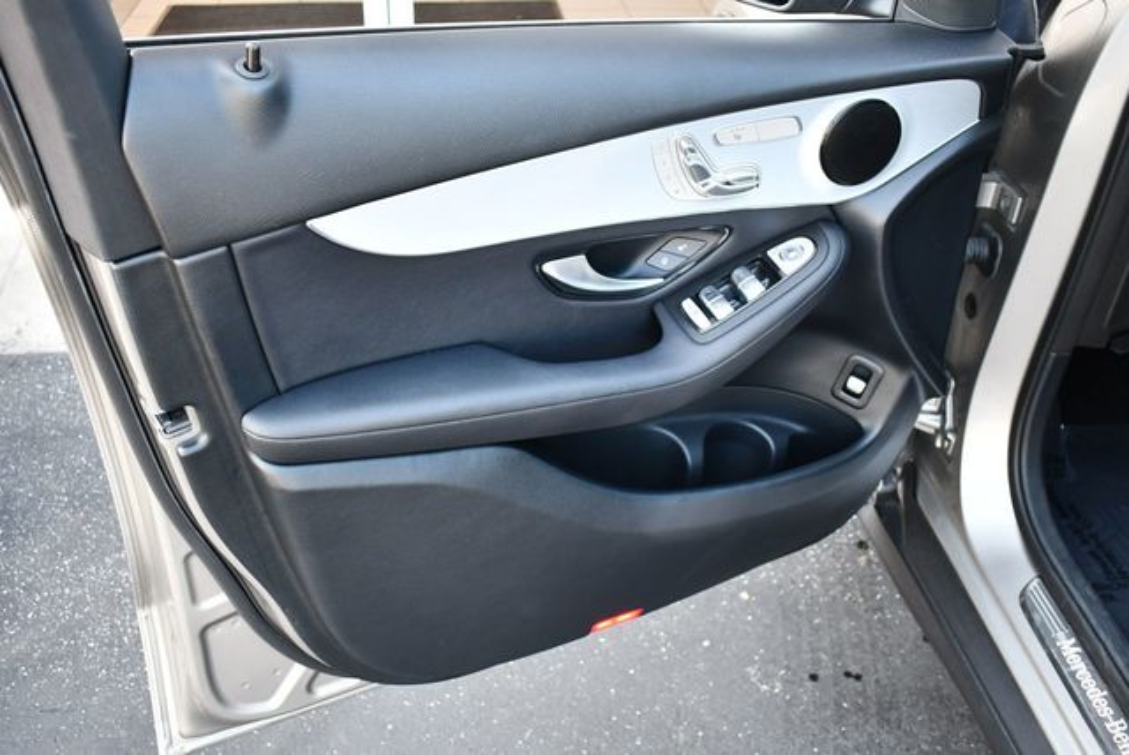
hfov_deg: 53.1
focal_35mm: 36
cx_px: 564
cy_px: 378
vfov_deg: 36.9
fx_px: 1130
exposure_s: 1/200
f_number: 3.5
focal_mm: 18
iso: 800
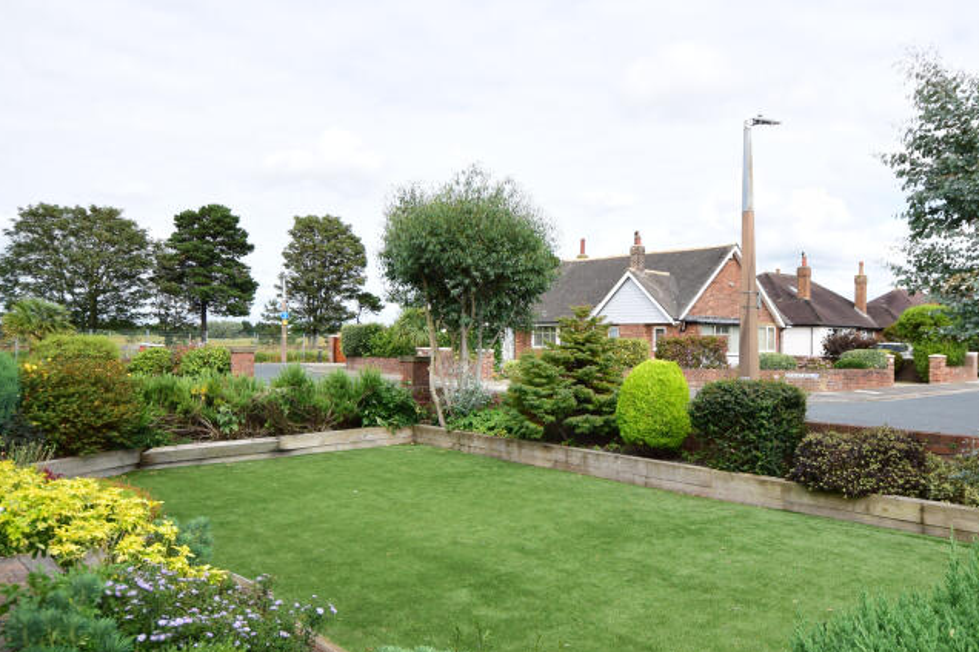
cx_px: 571
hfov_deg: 63.3
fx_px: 789
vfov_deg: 44.9
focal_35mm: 29
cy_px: 348
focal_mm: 12
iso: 320
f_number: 9
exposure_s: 1/640
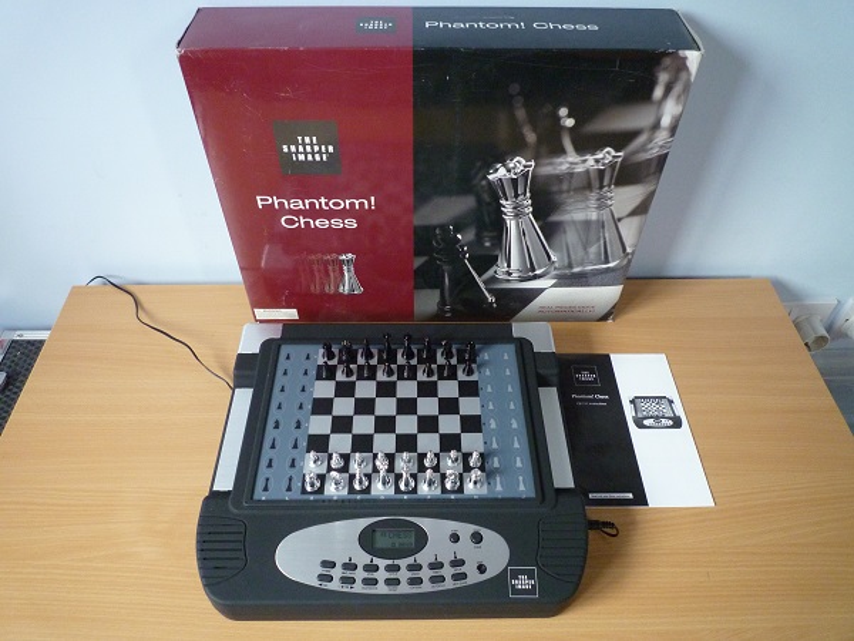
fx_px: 617
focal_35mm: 25
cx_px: 427
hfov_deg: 69.4
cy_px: 320
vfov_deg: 54.9
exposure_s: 1/30
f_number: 2.8
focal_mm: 4.4
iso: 400
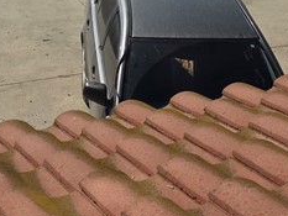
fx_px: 841
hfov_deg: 19.3
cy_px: -242
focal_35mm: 101
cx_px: 66
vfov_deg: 12.5
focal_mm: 6.3
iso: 64
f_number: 1.7
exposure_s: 1/7944
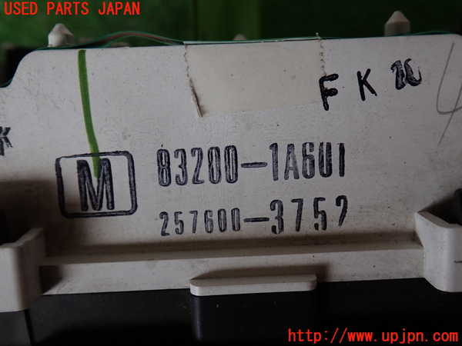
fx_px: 480
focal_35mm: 36
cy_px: 173
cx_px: 231
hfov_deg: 51.4
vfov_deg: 39.7
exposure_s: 1/80
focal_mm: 6.37
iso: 100
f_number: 2.5
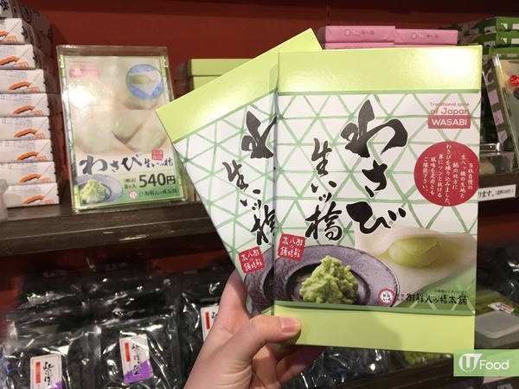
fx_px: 435
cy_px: 194
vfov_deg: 48.2
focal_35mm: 29
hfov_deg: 61.7
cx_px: 260
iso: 40
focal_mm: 4.15
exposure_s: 1/30
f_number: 2.2
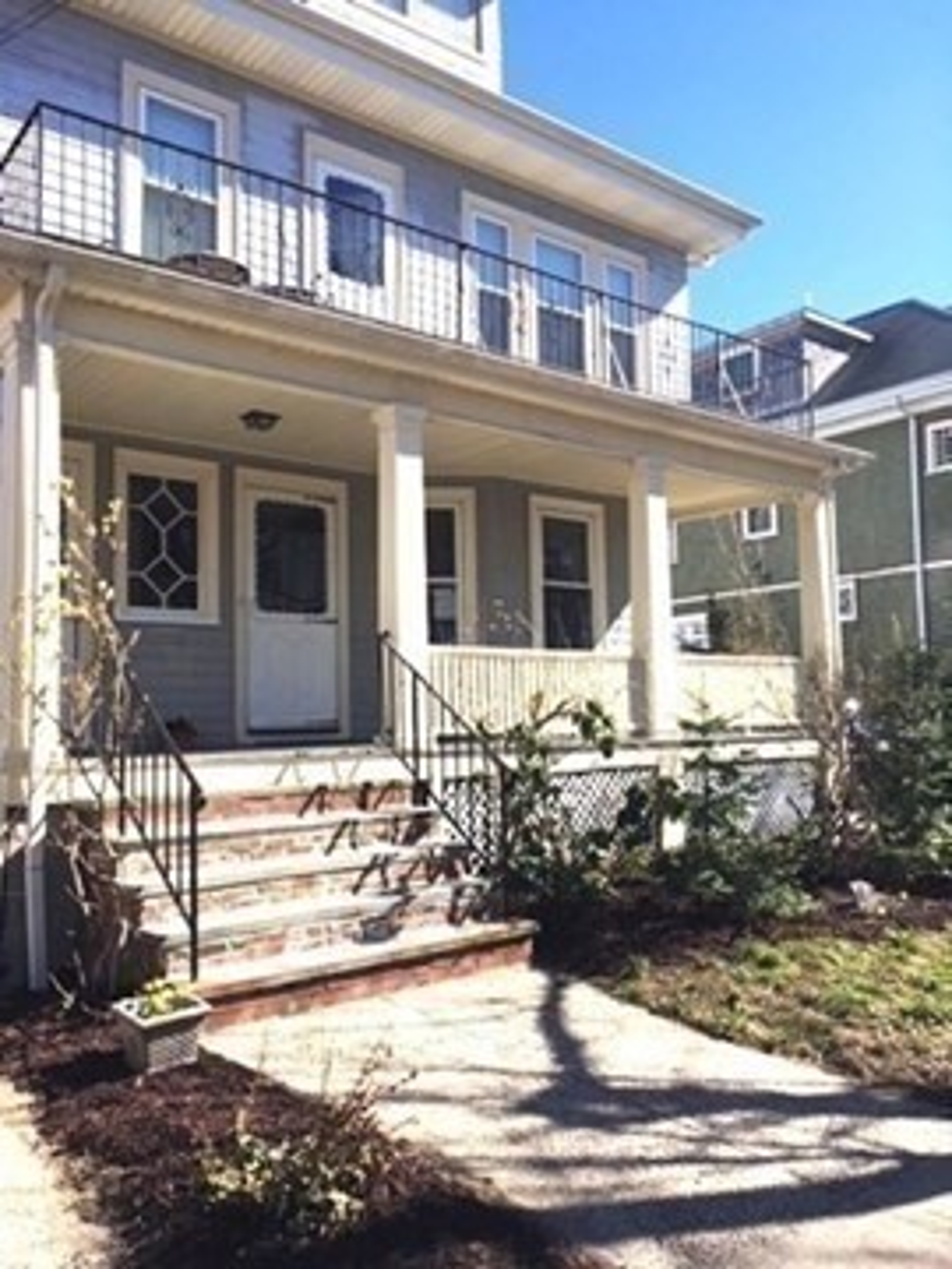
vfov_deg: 61.7
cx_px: 476
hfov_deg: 48.2
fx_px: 1063
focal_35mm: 29
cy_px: 634
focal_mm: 4.15
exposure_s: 1/1261
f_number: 2.2
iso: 25
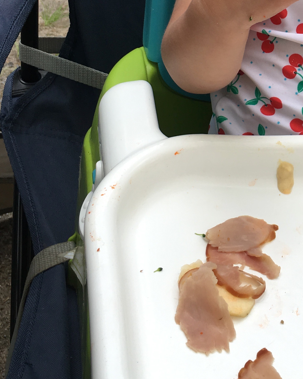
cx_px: 333
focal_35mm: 69
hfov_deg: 21.1
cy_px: 14
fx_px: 774
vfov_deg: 26.3
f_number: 2.2
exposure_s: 1/210
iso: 25
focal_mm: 4.15
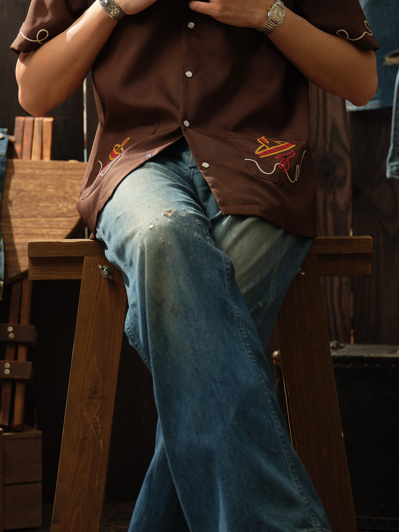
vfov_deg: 17.3
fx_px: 1752
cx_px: 183
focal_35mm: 114
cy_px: 214
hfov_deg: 13.0
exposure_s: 1/125
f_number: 4
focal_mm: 70.4
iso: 80
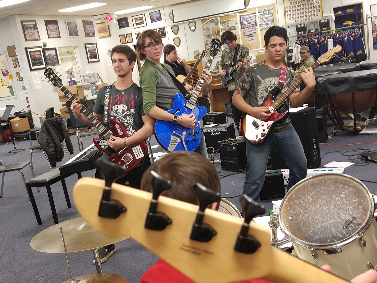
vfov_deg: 53.1
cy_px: 142
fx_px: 283
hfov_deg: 67.3
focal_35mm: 26
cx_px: 188
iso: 160
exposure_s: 1/24
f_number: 1.7
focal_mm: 4.2
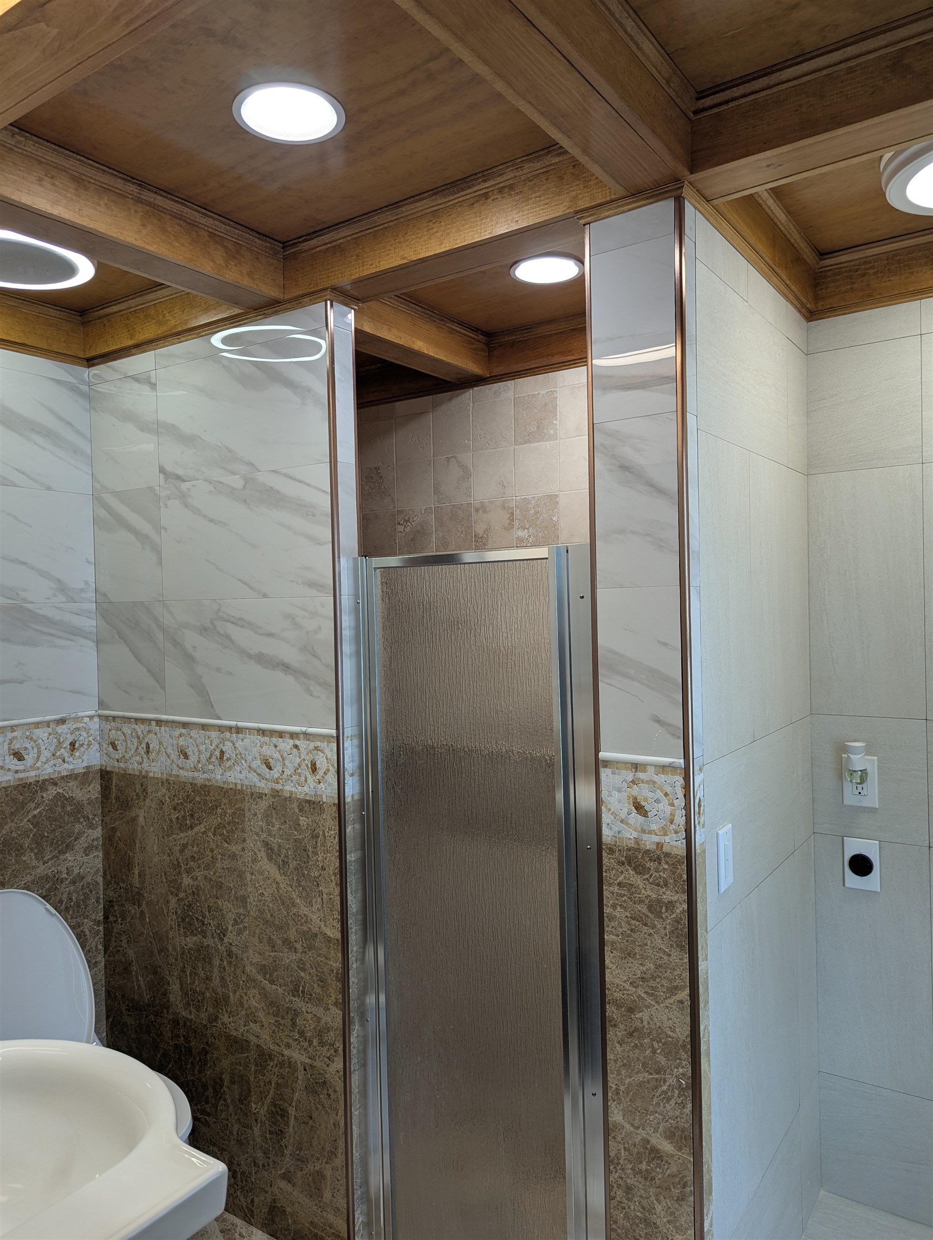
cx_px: 466
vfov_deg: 71.5
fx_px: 861
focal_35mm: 24
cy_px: 620
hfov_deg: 56.9
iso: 68
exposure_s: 1/120
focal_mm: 6.81
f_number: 1.85
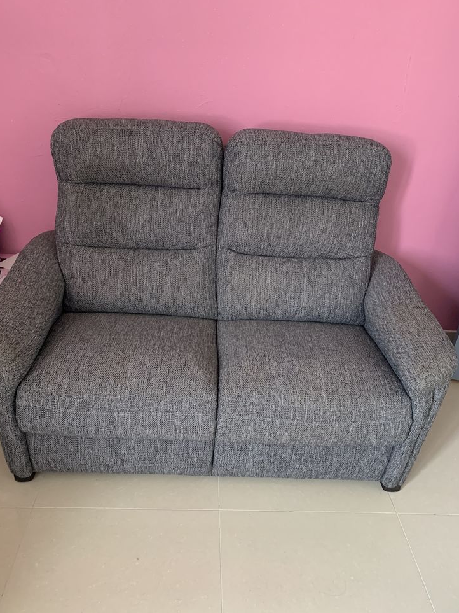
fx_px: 477
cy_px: 316
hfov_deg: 51.3
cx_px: 223
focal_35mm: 27
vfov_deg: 65.3
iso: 400
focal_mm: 4.25
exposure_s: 1/60
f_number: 1.8
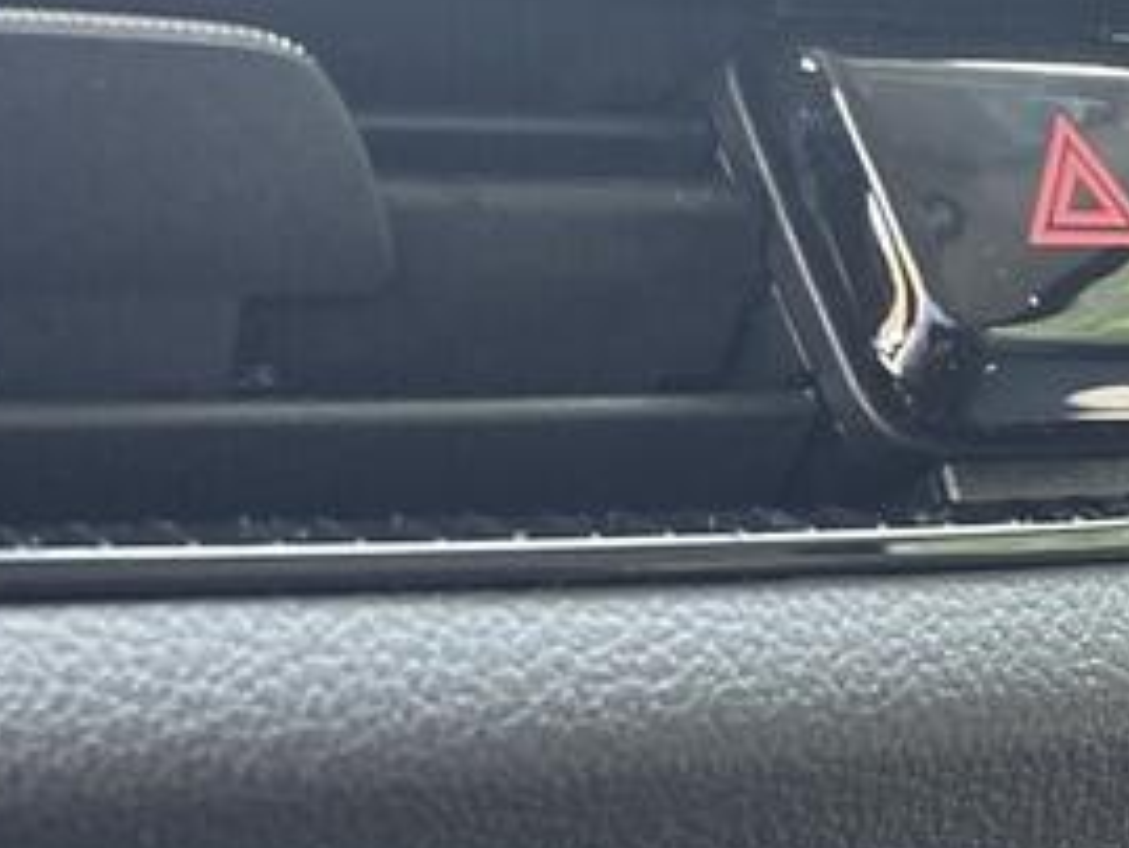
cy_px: 1377
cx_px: 541
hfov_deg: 19.8
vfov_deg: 13.8
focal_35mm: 99
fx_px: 3230
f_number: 1.6
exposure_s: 1/60
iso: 160
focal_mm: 4.2
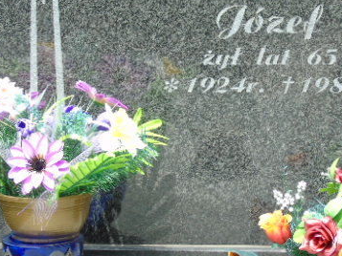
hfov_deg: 8.9
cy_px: 80
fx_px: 2194
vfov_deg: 6.7
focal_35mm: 222
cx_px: 217
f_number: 4.6
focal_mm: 22
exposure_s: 1/125
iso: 80
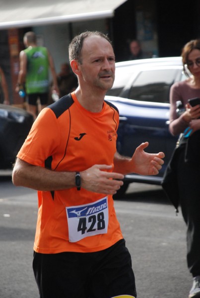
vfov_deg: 10.9
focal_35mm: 188
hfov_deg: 7.4
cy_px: 149
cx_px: 100
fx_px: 1554
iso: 1000
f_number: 5.6
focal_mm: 125
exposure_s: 1/640
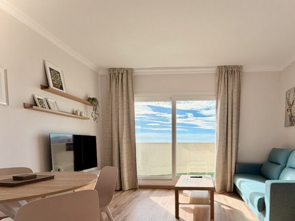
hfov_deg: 77.1
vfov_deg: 61.1
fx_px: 179
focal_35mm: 21
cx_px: 190
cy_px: 155
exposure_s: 1/274
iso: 50
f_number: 2.2
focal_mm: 2.22
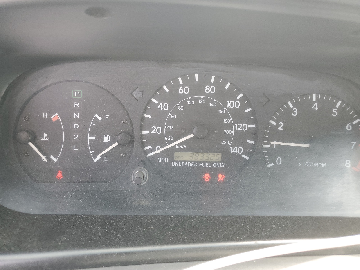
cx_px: 180
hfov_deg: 67.3
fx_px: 270
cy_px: 135
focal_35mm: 26
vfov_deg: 53.1
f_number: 1.5
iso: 50
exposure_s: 1/120
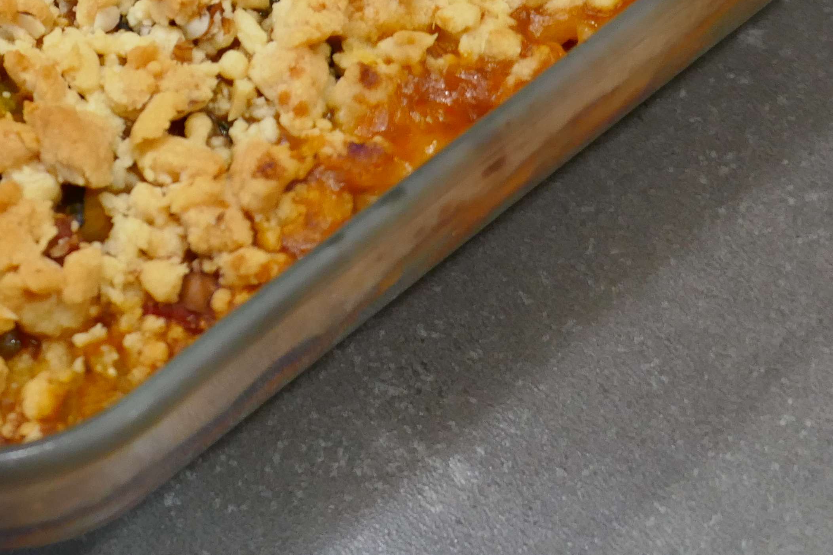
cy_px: -72
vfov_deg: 19.9
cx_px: 139
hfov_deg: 30.1
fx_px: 1504
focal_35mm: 65
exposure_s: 1/60
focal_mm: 9.1
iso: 800
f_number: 2.8
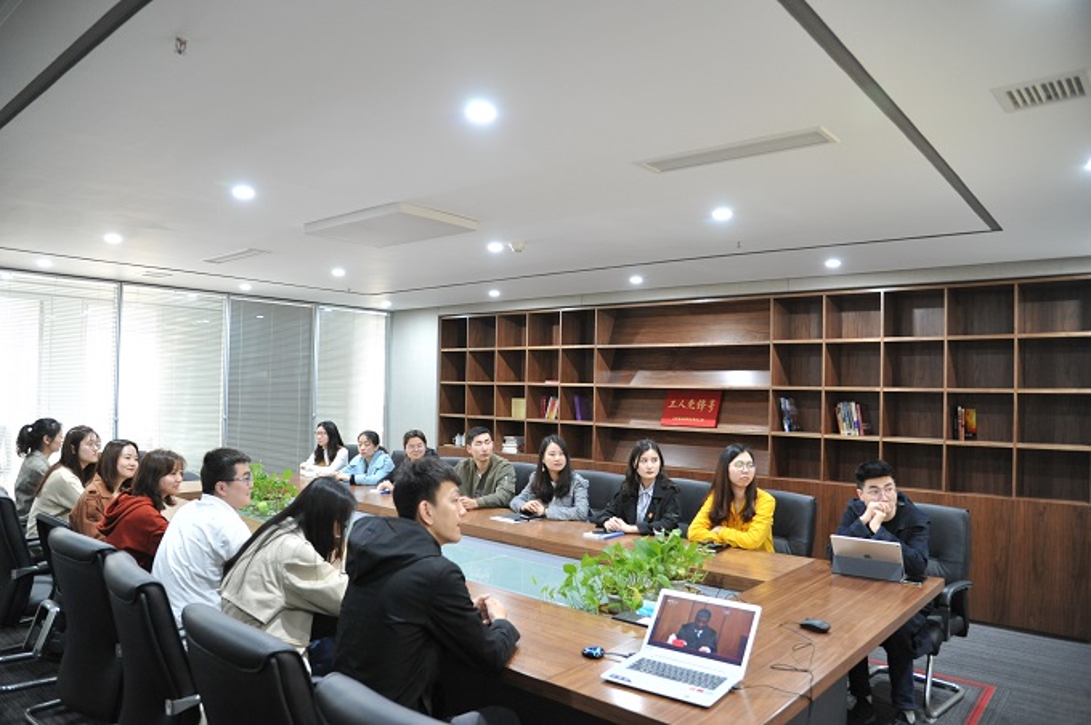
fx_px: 727
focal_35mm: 24
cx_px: 546
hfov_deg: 73.8
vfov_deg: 53.0
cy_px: 362
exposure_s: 1/30
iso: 2000
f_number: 4
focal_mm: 24
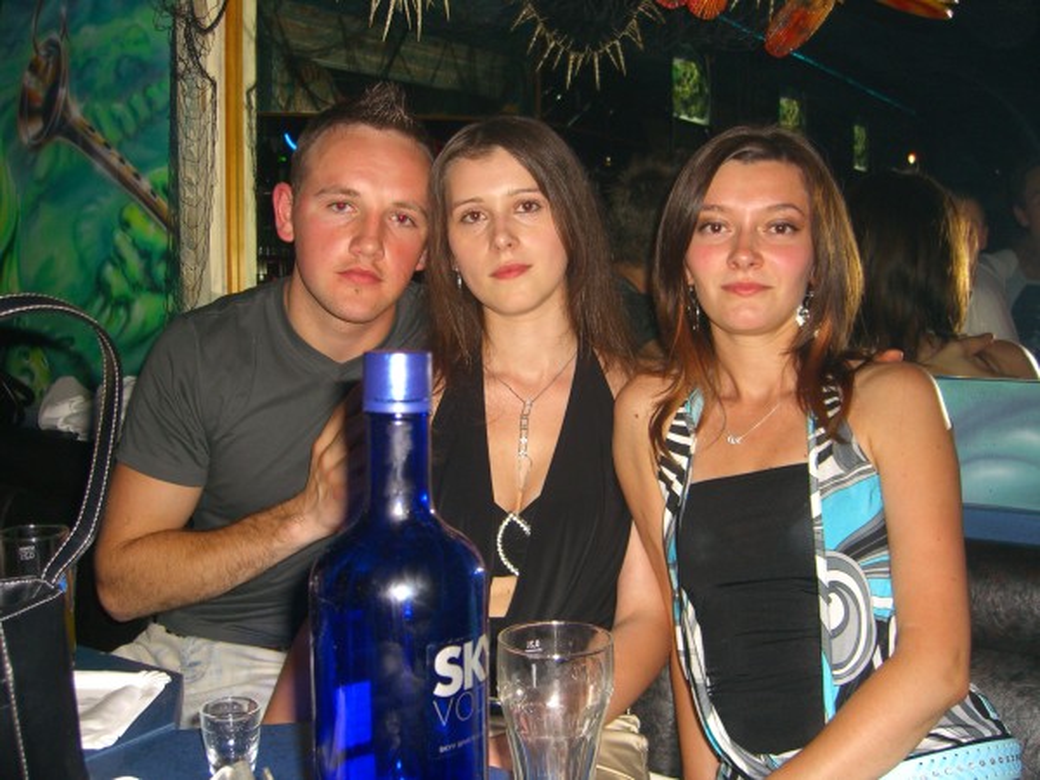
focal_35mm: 38
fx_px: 1142
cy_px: 390
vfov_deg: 37.7
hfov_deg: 49.0
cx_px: 520
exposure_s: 1/60
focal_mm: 7.9
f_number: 2.8
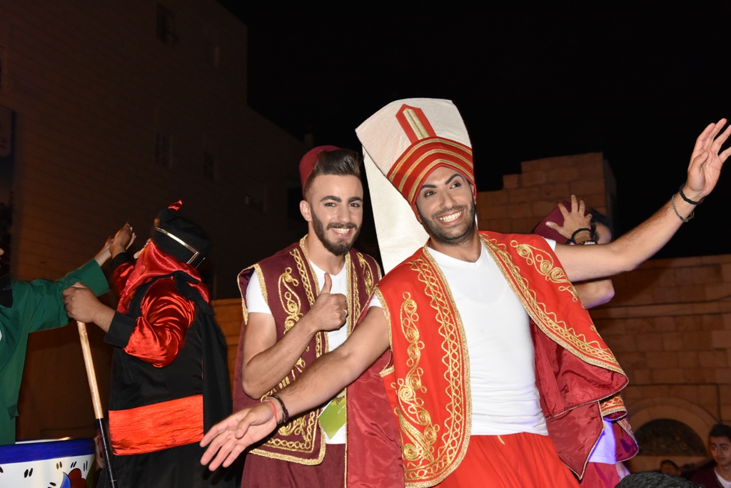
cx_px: 366
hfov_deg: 38.2
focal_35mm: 52
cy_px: 244
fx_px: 1056
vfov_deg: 26.0
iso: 3200
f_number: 7.1
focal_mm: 52
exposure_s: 1/60
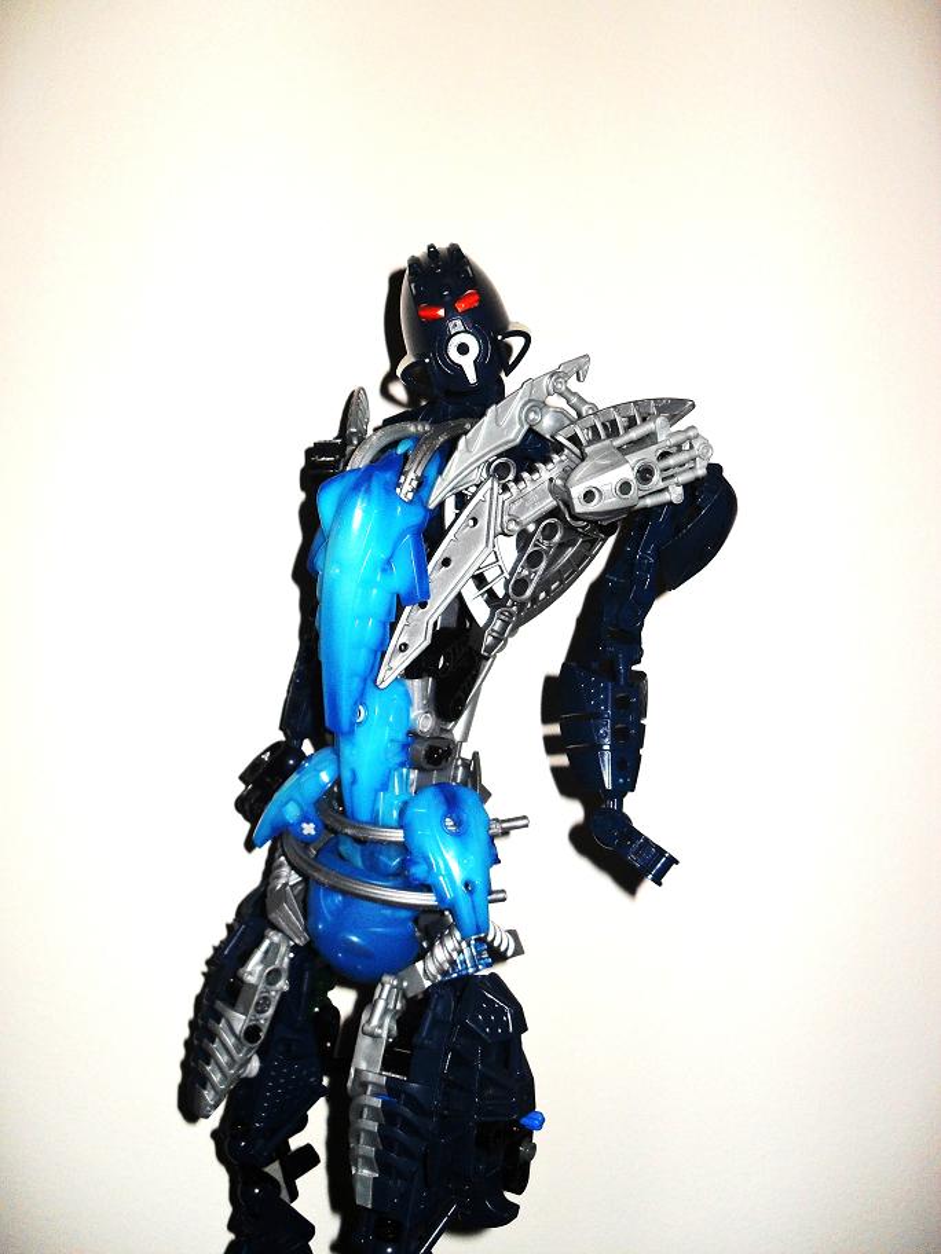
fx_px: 1269
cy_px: 627
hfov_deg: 40.7
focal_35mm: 35
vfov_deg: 52.6
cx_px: 470
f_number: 8.9
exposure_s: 1/45
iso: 100
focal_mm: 6.2
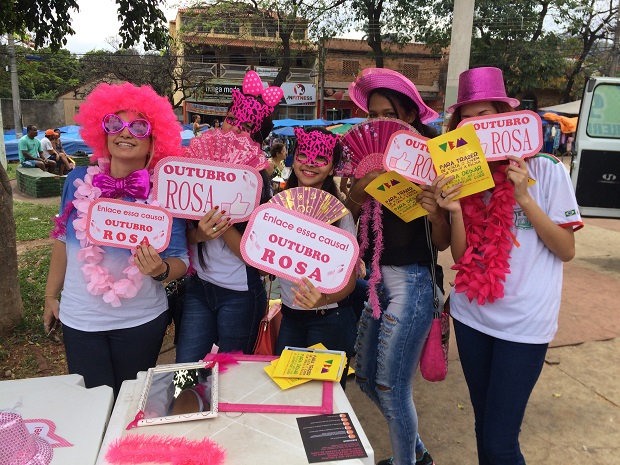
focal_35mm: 29
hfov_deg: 61.7
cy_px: 232
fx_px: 519
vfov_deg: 48.2
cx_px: 310
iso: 32
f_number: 2.2
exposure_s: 1/720
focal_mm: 4.15
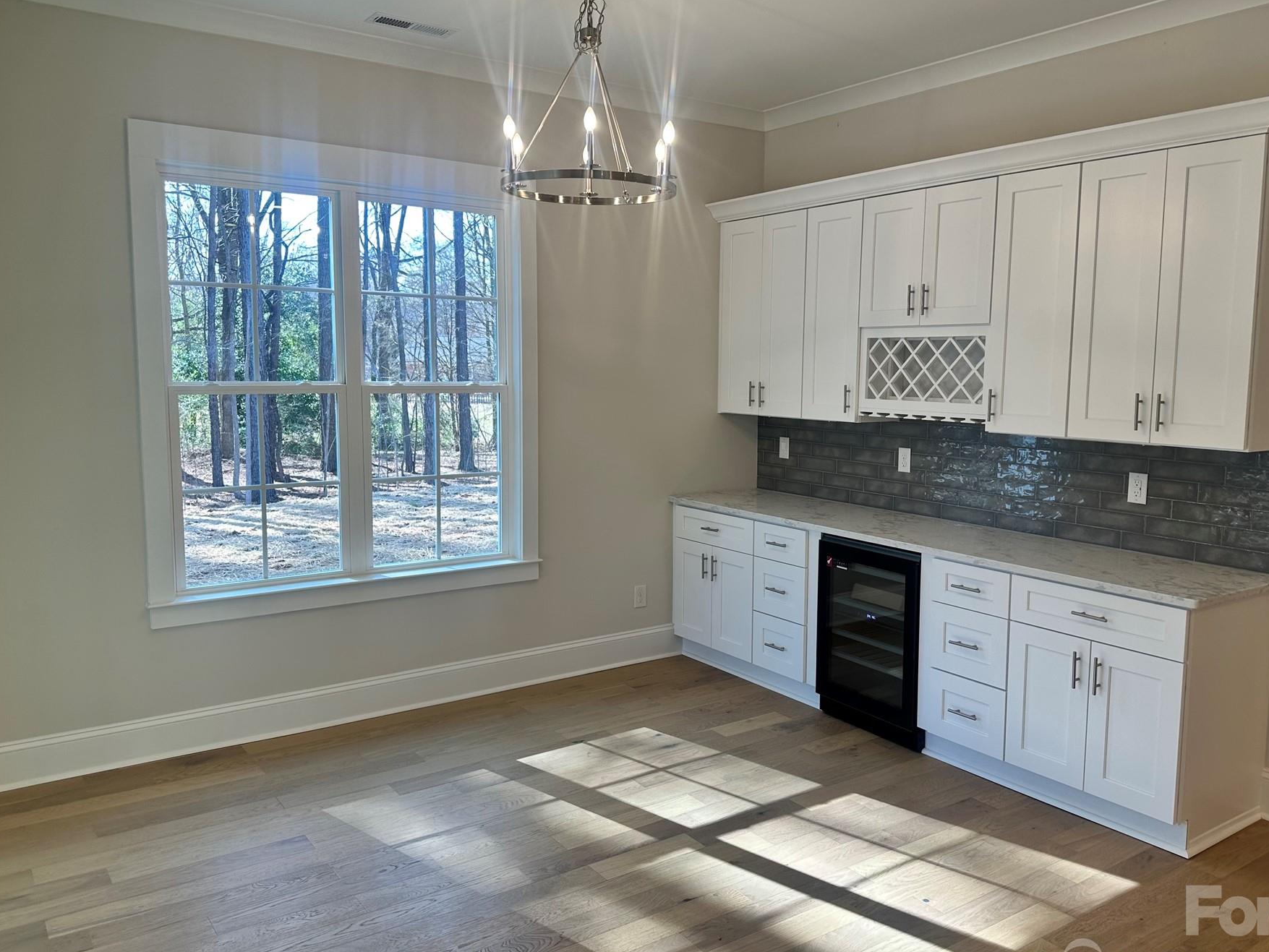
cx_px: 676
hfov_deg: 63.4
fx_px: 1027
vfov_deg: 49.8
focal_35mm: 28
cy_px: 472
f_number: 1.78
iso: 64
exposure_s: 1/136
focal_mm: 6.86
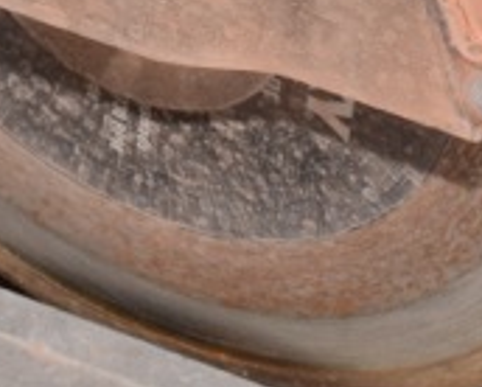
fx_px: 4484
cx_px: 493
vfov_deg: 4.8
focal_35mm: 314
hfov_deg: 6.1
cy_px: -638
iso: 400
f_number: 14
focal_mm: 30
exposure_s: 1/125
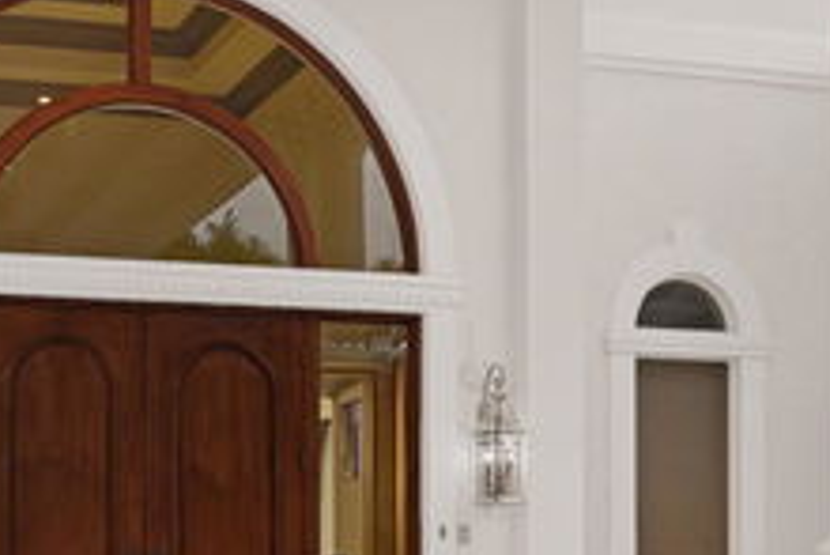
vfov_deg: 18.5
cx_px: 211
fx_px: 1661
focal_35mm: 72
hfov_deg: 27.7
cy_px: 542
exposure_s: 1/20
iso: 200
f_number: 5
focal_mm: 21
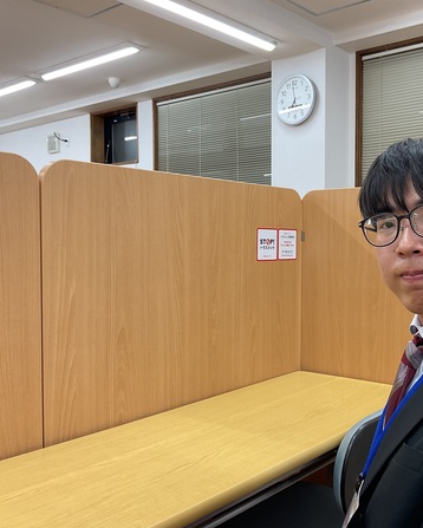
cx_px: 289
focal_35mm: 38
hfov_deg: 38.6
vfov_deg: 47.9
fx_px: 594
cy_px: 263
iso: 50
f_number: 1.8
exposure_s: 1/60
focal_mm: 3
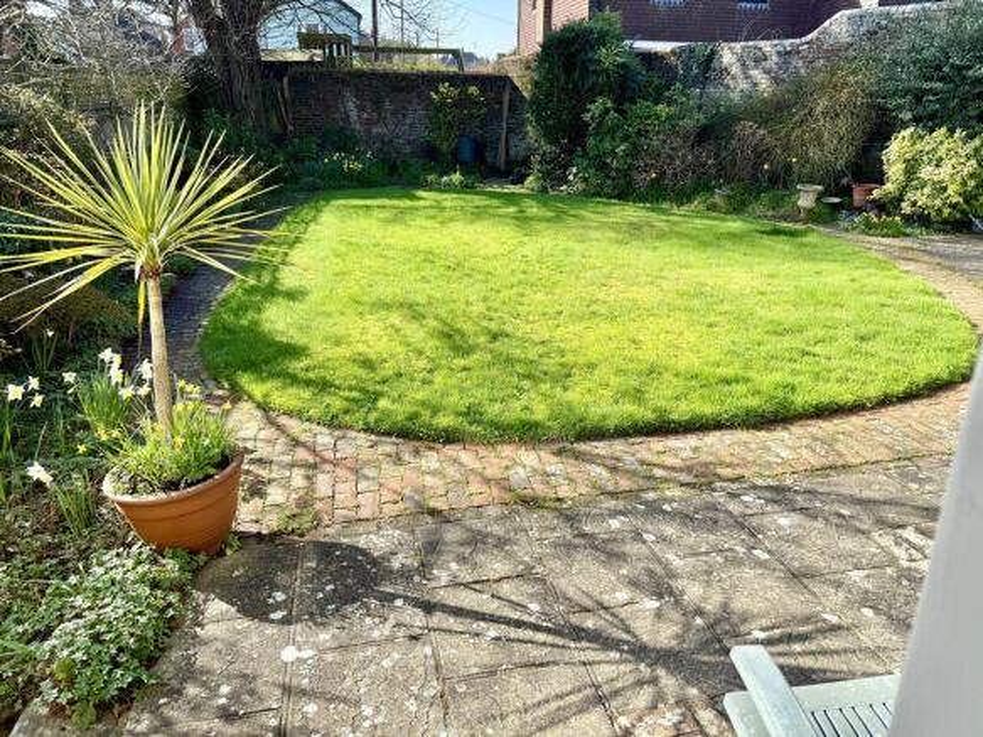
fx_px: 681
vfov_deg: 56.8
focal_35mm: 24
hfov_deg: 71.6
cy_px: 368
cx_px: 492
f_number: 1.78
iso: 80
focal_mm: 6.76
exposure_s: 1/1653
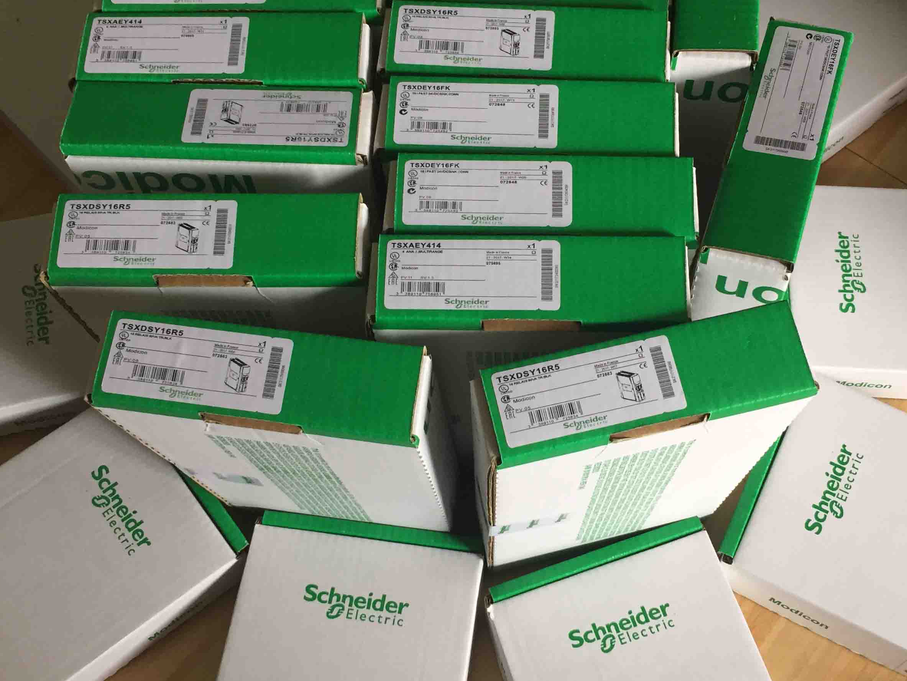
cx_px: 503
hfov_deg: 46.7
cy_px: 346
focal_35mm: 40
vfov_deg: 36.0
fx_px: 1048
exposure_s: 1/33
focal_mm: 4.15
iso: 100
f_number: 2.2
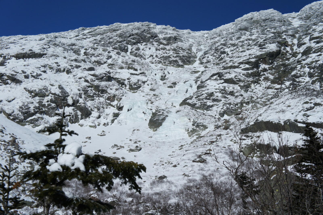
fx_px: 524
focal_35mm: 58
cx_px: 162
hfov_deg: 34.2
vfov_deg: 23.1
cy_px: 108
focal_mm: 39
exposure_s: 1/500
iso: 200
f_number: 8
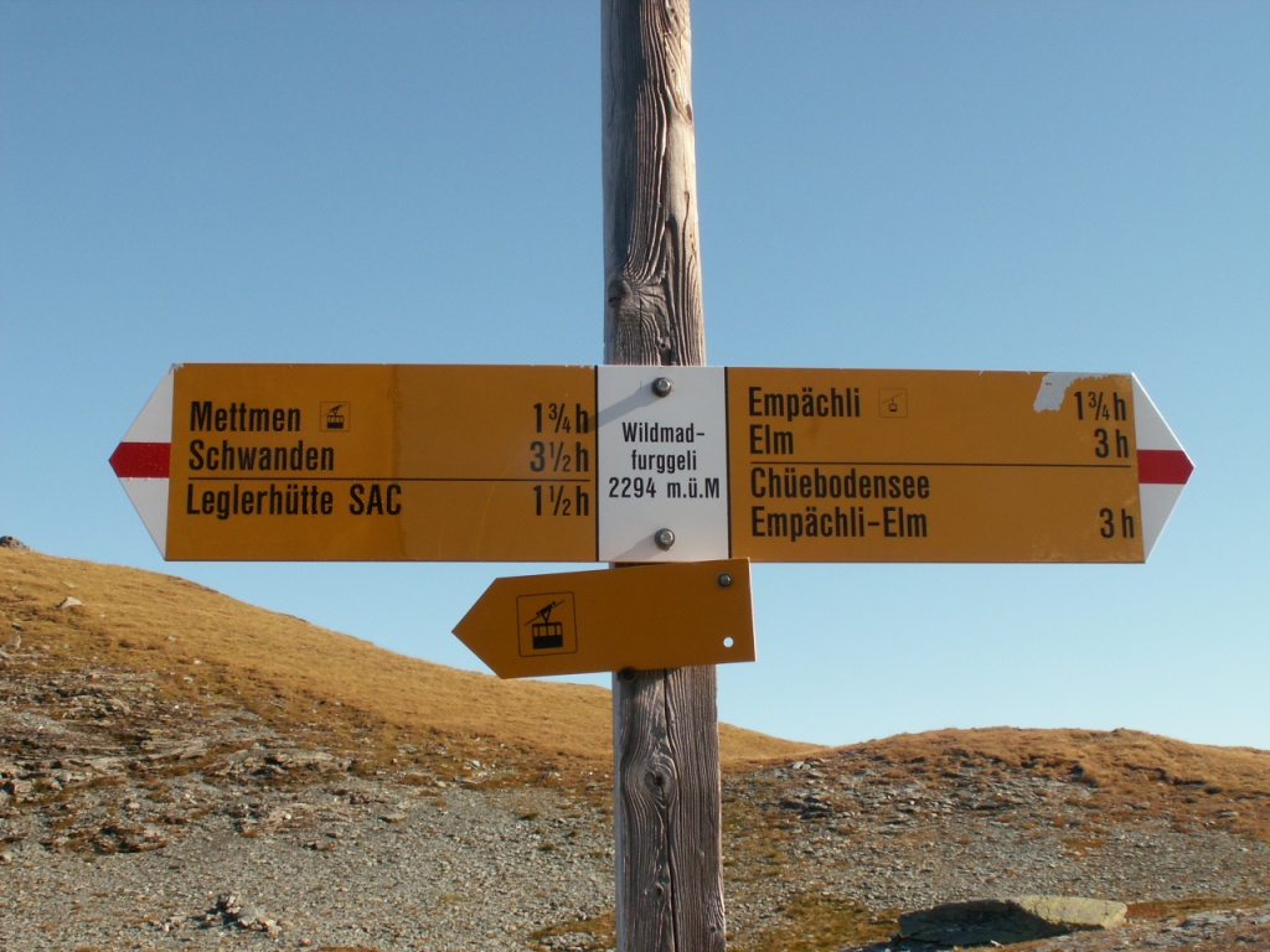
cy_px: 476
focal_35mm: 46
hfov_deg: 41.2
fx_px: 1688
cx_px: 635
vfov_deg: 31.5
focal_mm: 7.73
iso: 50
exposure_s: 1/125
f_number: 8
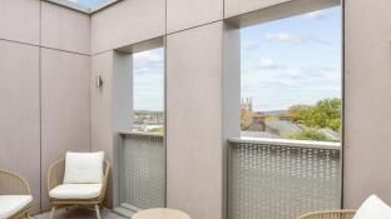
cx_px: 157
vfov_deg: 47.4
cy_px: 126
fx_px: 249
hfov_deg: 75.5
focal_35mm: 24
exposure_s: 1/200
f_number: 8
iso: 320
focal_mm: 10
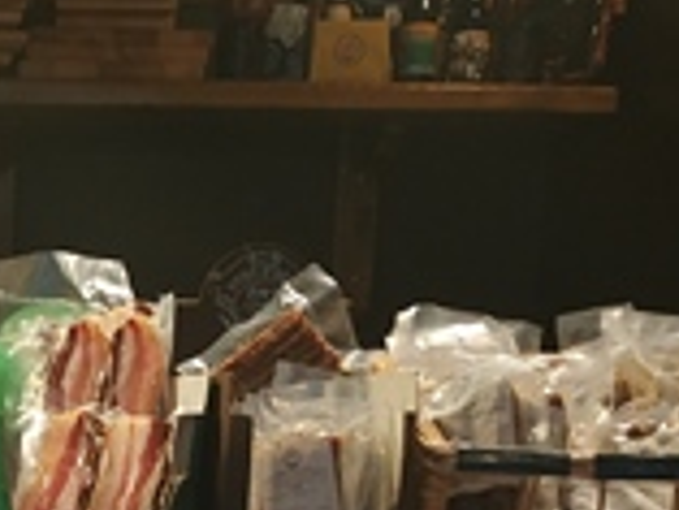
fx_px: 1924
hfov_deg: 19.0
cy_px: 826
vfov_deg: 13.9
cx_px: -112
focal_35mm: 98
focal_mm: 3.94
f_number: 1.9
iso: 200
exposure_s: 1/25
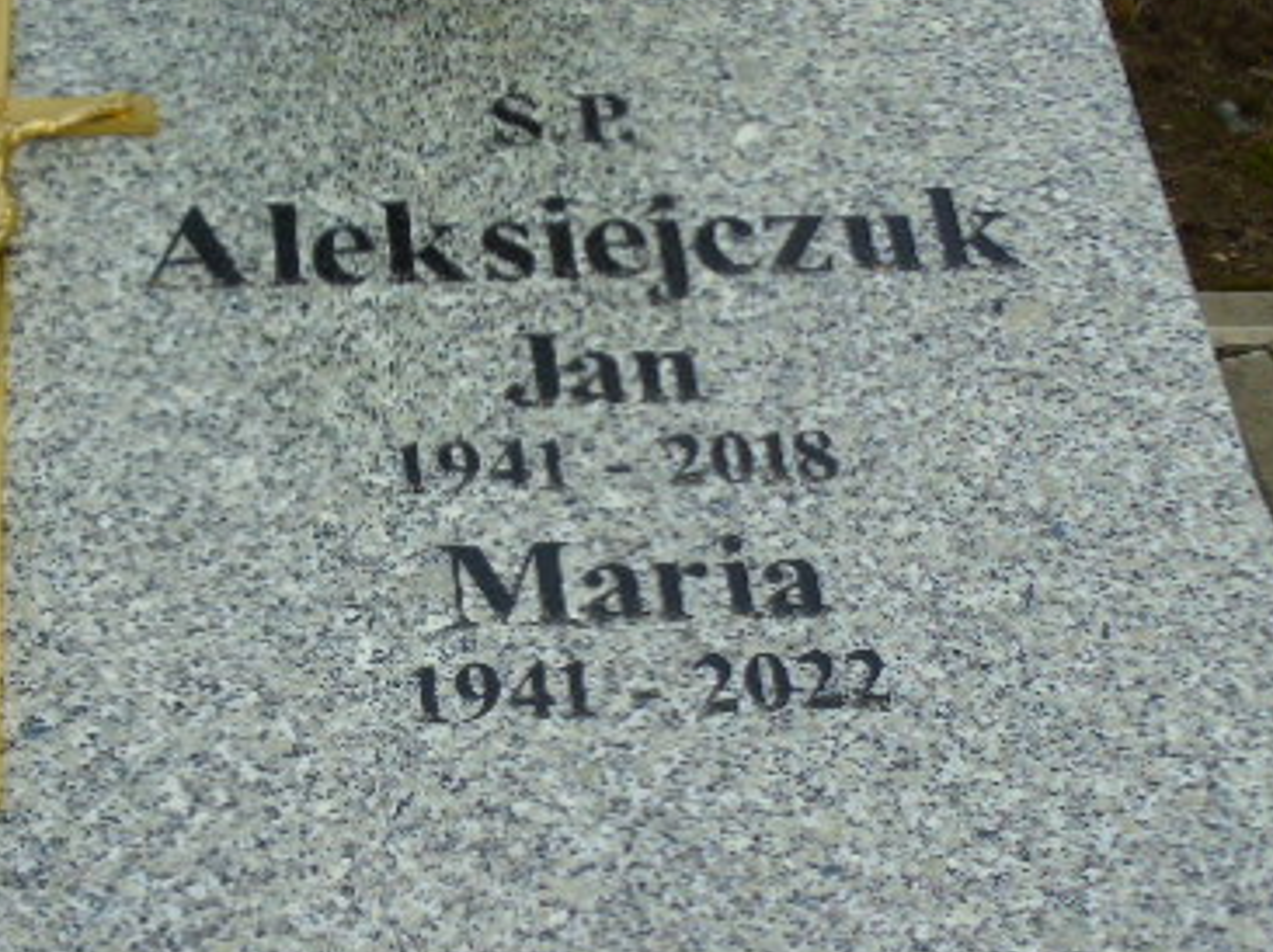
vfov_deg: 20.9
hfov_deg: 27.5
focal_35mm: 70
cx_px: 372
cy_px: 639
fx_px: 2573
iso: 80
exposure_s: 1/250
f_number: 3.9
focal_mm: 7.1
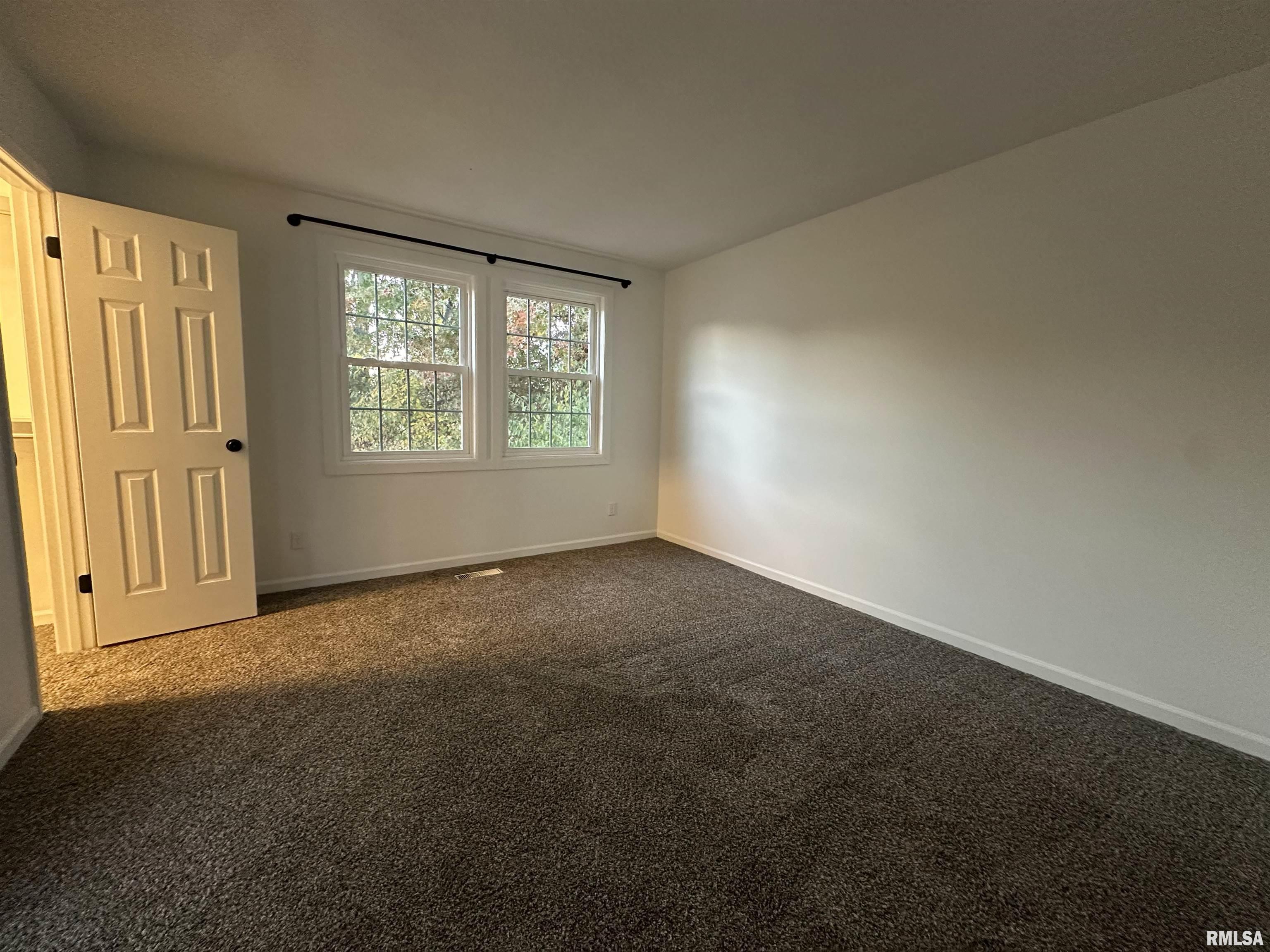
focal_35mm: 14
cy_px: 476
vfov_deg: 85.7
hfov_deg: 102.1
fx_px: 514
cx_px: 635
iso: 500
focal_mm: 2.22
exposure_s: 1/60
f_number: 2.2
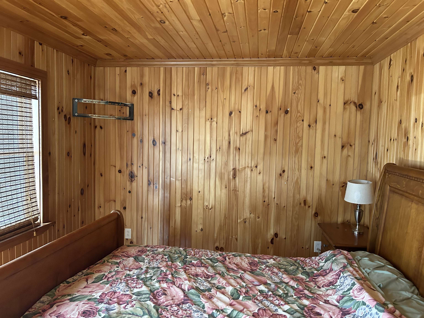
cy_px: 159
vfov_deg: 53.1
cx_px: 212
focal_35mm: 26
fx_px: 318
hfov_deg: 67.3
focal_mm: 5.7
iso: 400
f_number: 1.5
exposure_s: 1/60
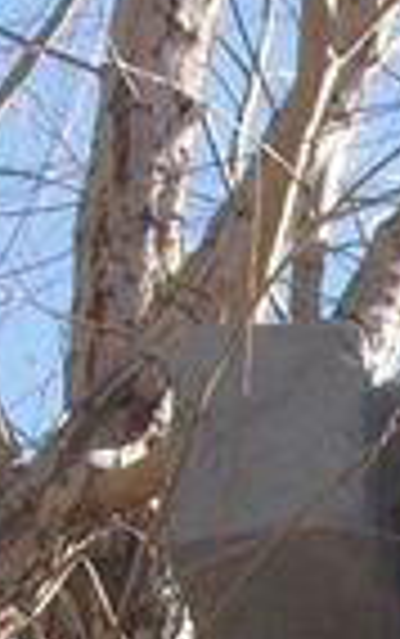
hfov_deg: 4.8
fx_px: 4665
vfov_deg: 7.4
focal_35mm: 268
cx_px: 1025
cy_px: 1436
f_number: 4.3
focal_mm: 7.5
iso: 50
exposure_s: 1/235
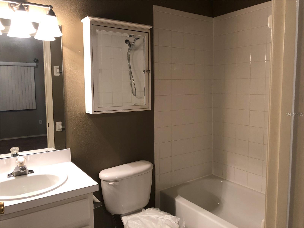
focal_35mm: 28
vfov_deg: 49.7
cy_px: 114
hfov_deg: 63.4
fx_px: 246
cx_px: 152
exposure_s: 1/15
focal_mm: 4
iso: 80
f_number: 1.8
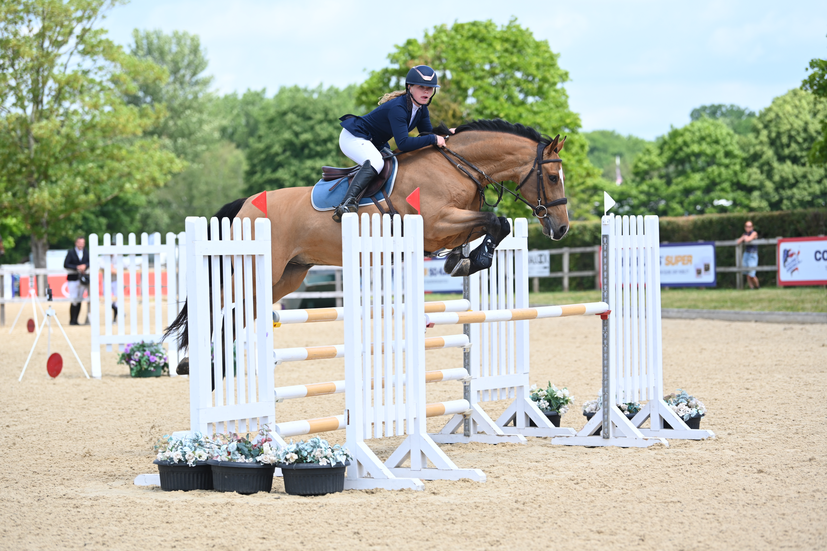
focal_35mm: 130
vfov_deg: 10.5
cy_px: 276
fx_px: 2986
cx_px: 414
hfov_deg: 15.8
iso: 280
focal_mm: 130
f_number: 3.5
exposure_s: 1/1600
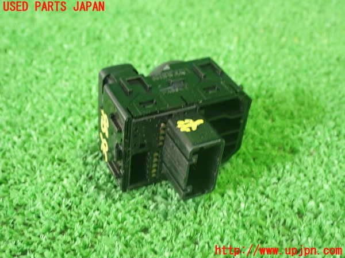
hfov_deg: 38.2
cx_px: 172
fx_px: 498
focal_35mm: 50
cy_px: 129
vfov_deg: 29.1
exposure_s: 1/20
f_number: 3.2
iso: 800
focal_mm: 9.01
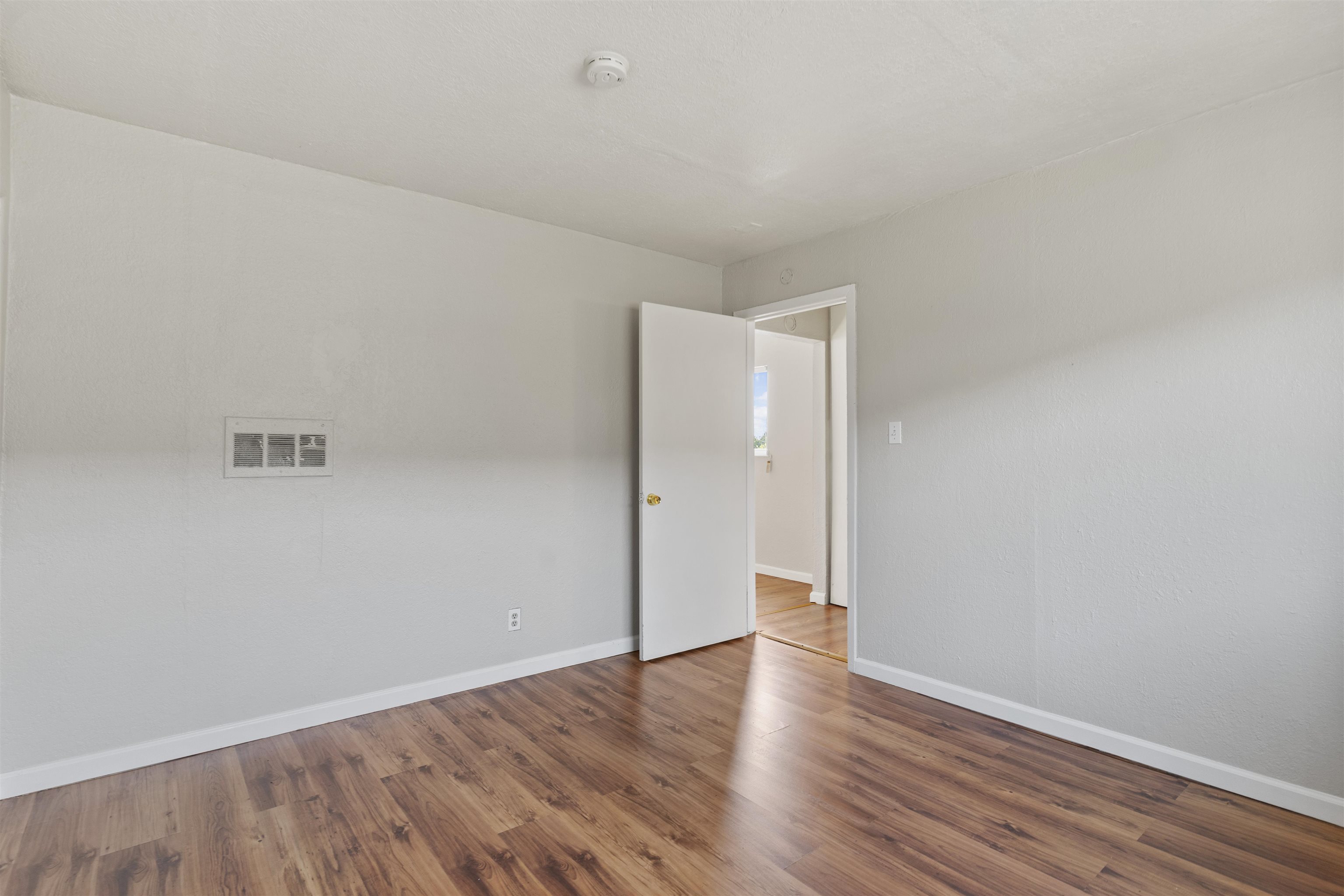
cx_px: 672
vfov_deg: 70.4
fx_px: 635
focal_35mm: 17
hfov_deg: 93.3
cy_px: 448
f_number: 6.3
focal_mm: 17
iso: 640
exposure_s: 1/2
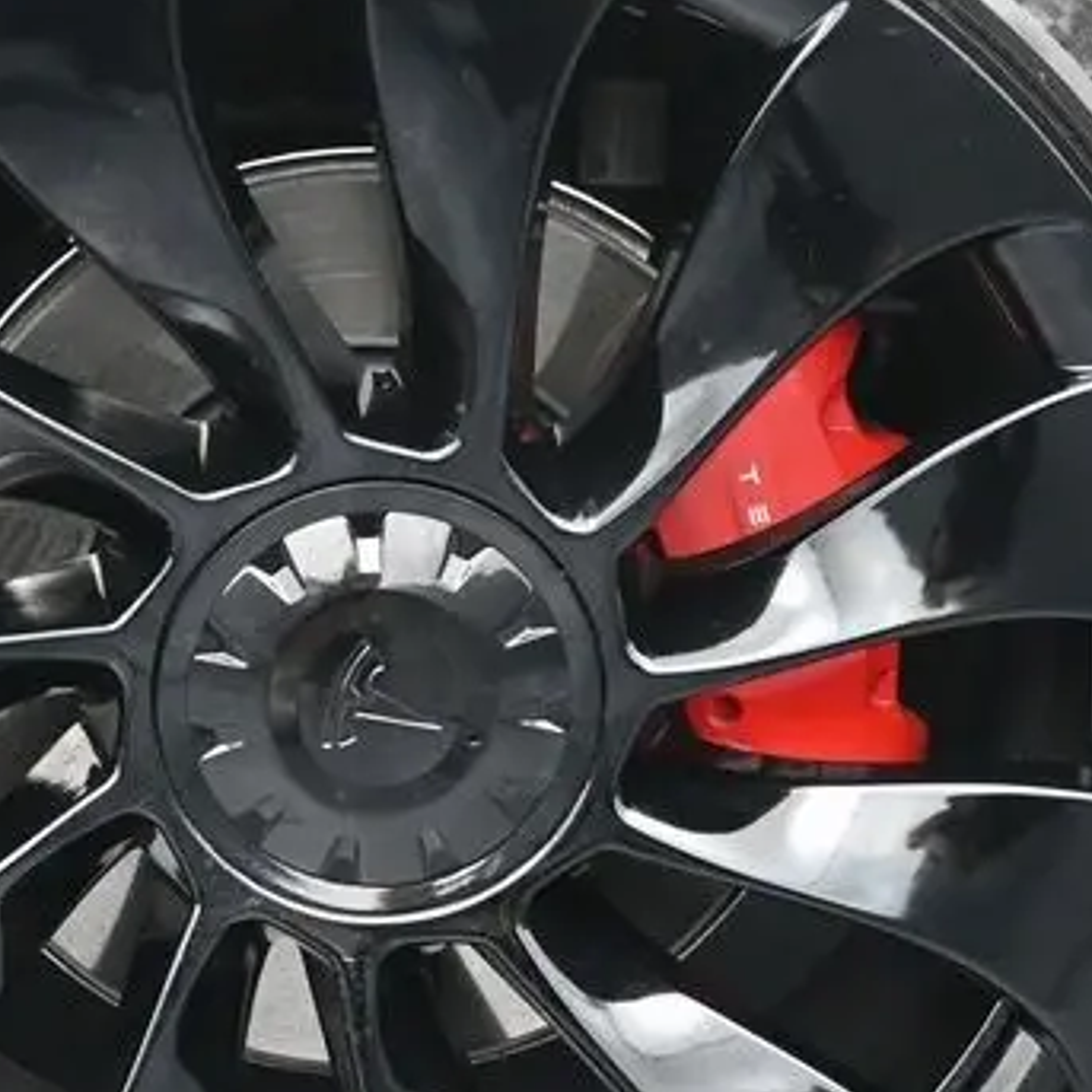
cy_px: 591
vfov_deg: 18.2
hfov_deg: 18.2
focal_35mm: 95
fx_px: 3400
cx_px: 318
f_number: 4.2
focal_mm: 25
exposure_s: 1/125
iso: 2800
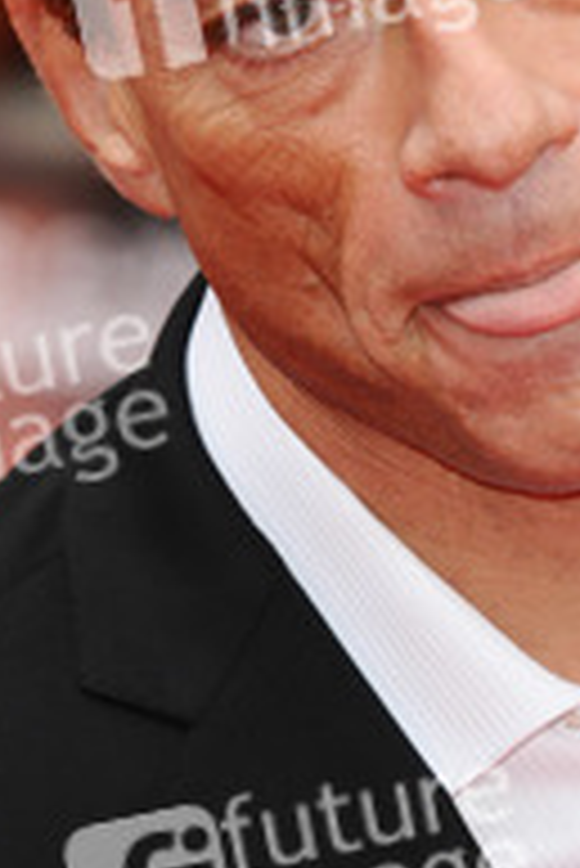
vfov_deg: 3.3
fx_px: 14979
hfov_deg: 2.2
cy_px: 198
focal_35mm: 621
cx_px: 429
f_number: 5.6
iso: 320
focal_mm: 200
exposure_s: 1/200
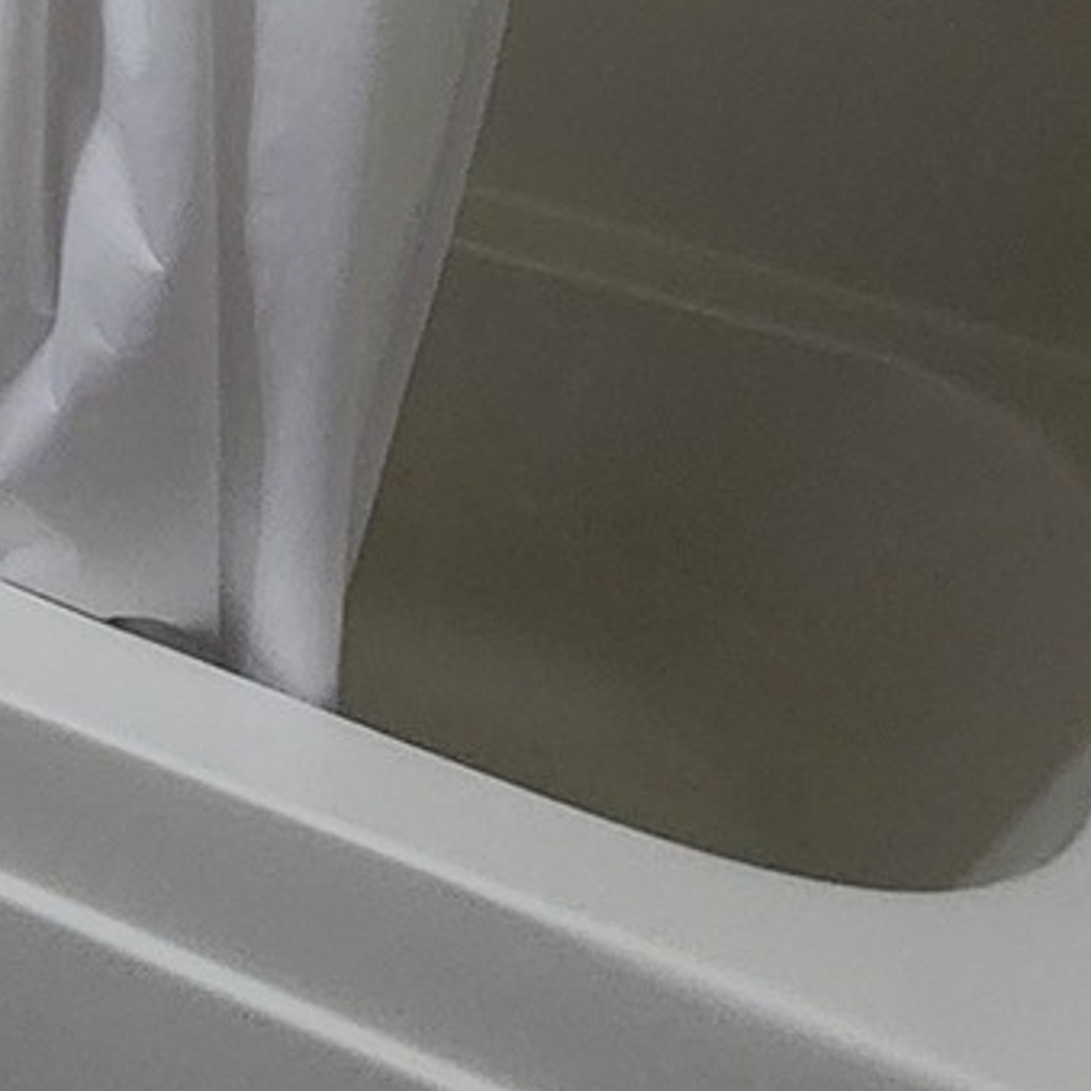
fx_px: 2781
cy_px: -904
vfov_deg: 17.6
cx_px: -1188
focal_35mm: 78
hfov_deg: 16.2
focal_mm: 2.2
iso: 200
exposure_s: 1/60
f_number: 2.2
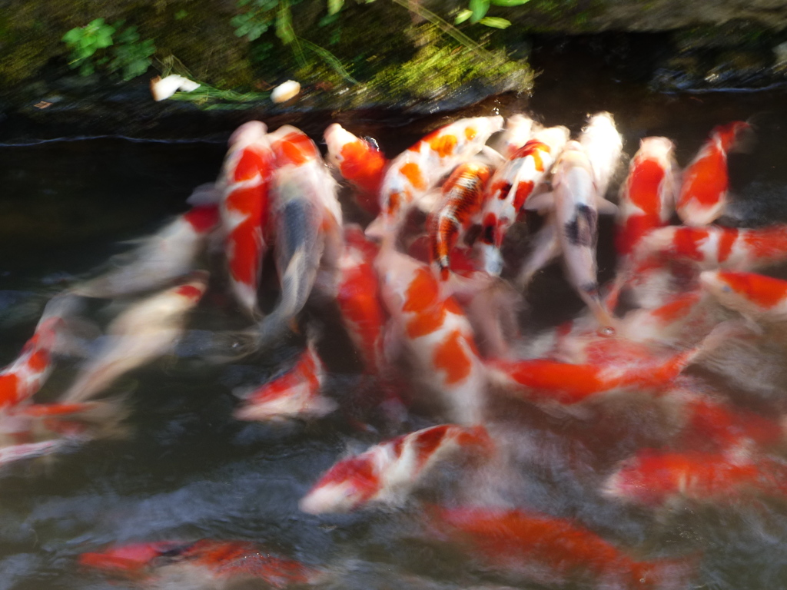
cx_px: 394
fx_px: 4297
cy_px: 295
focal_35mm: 189
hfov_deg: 10.5
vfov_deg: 7.9
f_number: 4.5
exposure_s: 1/6
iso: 100
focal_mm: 34
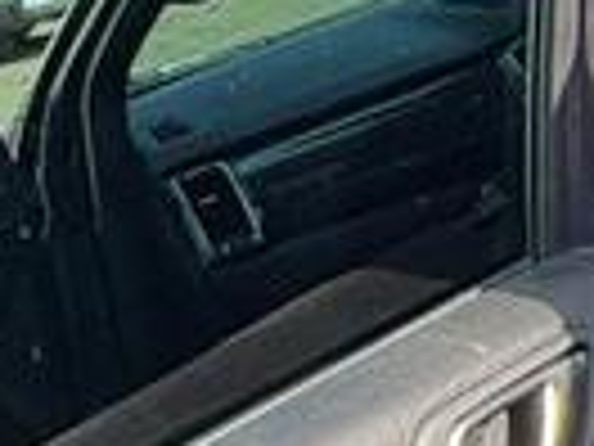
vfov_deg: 15.3
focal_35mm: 95
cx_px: 50
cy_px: 455
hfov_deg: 20.2
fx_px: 1630
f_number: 2.2
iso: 40
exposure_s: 1/138
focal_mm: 2.22
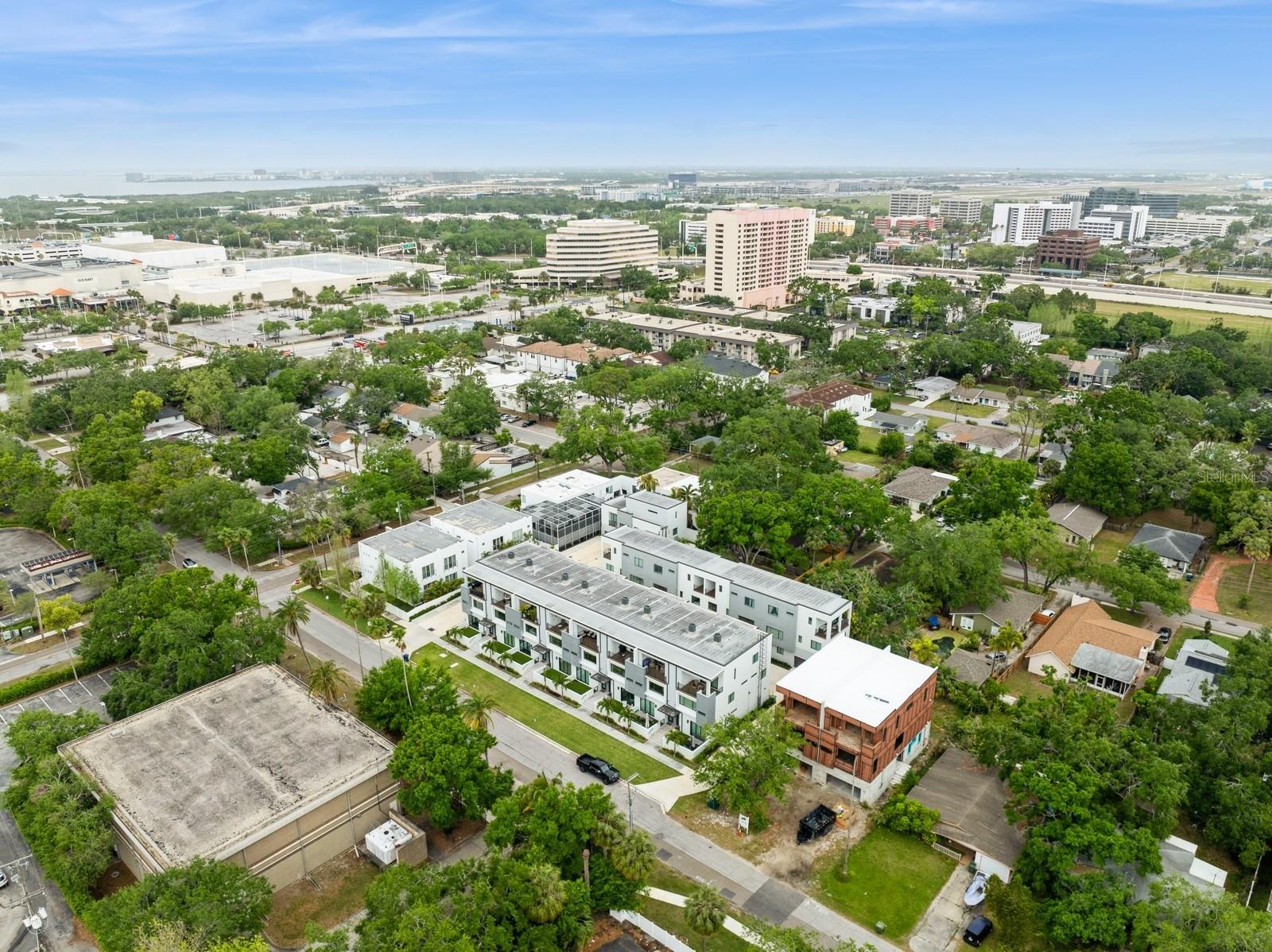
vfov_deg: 56.8
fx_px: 881
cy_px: 476
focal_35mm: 24
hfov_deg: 71.6
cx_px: 636
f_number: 2.8
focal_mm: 12.29
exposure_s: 1/1250
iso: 100
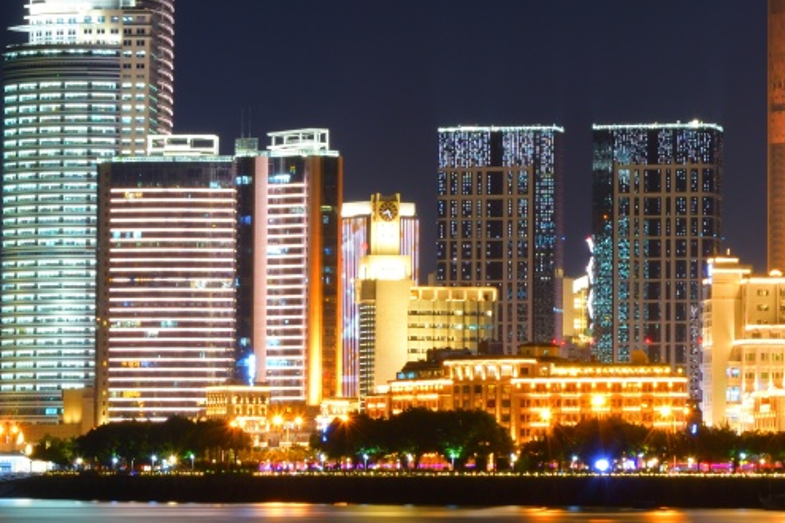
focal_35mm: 182
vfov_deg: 7.5
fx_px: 3968
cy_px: 205
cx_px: 691
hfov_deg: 11.2
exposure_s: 30
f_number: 18
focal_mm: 75
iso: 200
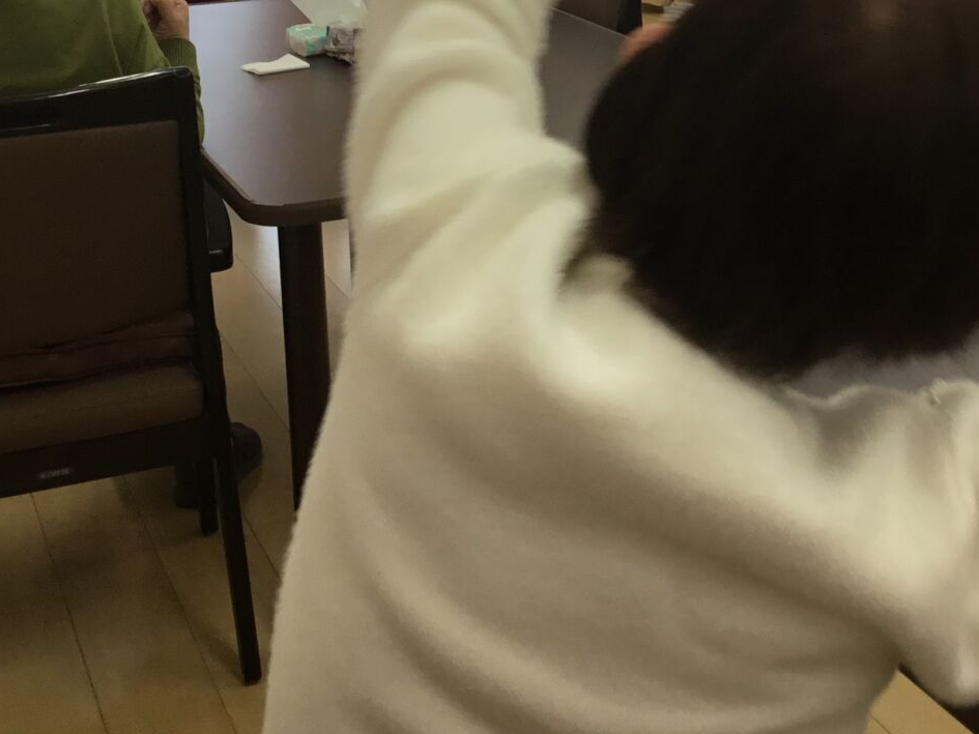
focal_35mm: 63
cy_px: 115
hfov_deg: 30.6
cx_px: 592
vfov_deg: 22.9
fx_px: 1782
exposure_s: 1/60
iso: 32
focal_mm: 3.3
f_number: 2.4
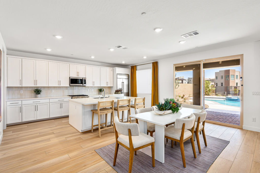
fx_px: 123
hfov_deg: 93.3
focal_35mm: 17
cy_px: 86
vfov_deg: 70.5
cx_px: 130
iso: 400
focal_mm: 17
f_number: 9.5
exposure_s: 1/15
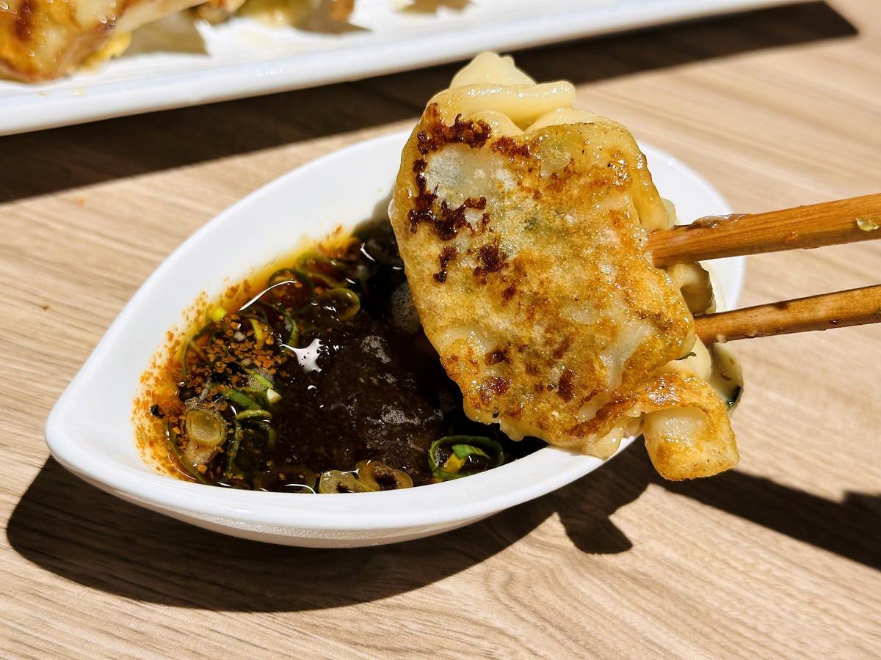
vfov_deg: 30.3
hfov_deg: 39.7
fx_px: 1222
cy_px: 330
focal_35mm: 48
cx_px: 440
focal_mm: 6.86
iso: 125
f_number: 1.78
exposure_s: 1/60
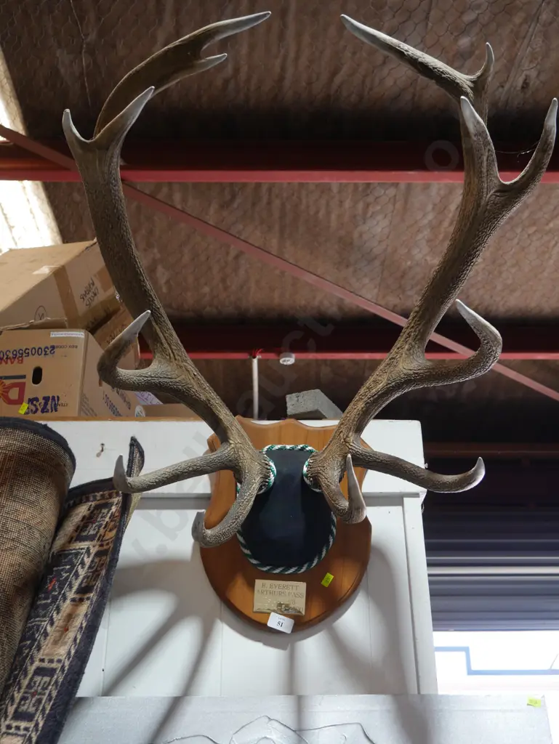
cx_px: 280
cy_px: 372
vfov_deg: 46.8
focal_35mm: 40
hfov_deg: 36.0
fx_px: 861
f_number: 4.4
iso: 400
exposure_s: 1/60
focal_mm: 20
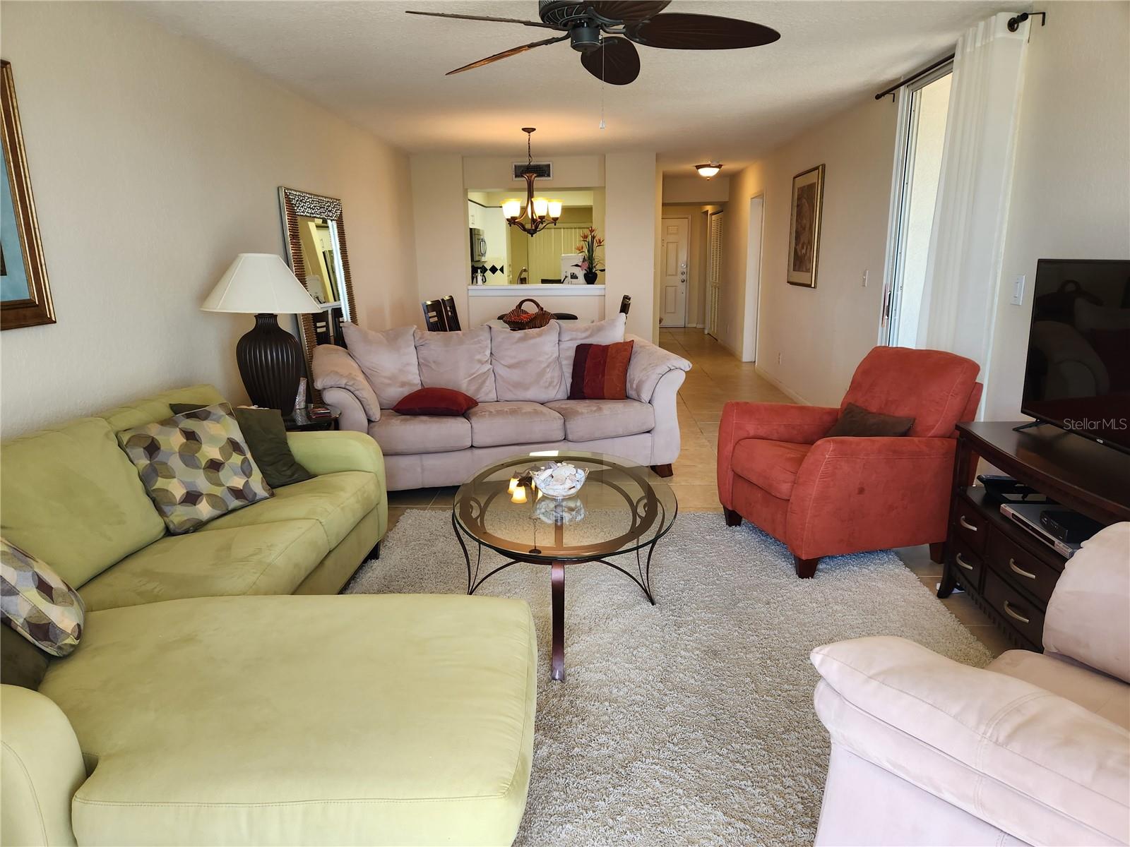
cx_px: 565
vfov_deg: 58.9
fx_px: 751
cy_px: 424
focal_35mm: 23
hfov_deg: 73.9
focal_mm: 5.4
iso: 100
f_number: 1.8
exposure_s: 1/180
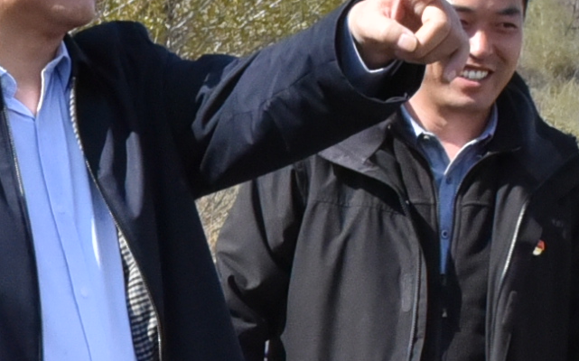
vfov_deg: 6.5
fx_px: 3170
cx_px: 108
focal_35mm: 201
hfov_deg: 10.4
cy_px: 391
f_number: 13
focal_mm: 28
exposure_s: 1/1600
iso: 2500
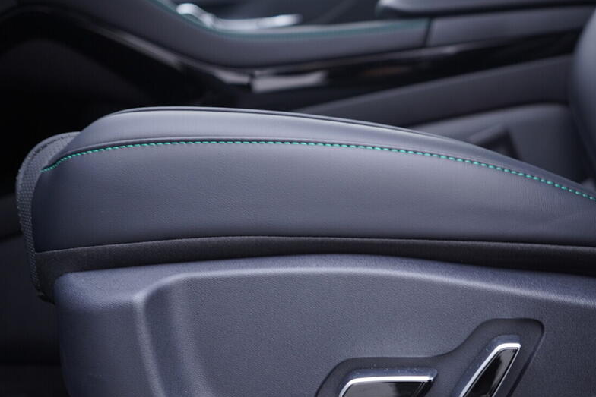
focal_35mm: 47
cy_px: 258
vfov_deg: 28.5
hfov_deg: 41.7
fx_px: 778
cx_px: 364
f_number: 2.8
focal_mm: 24
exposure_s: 1/40
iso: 200
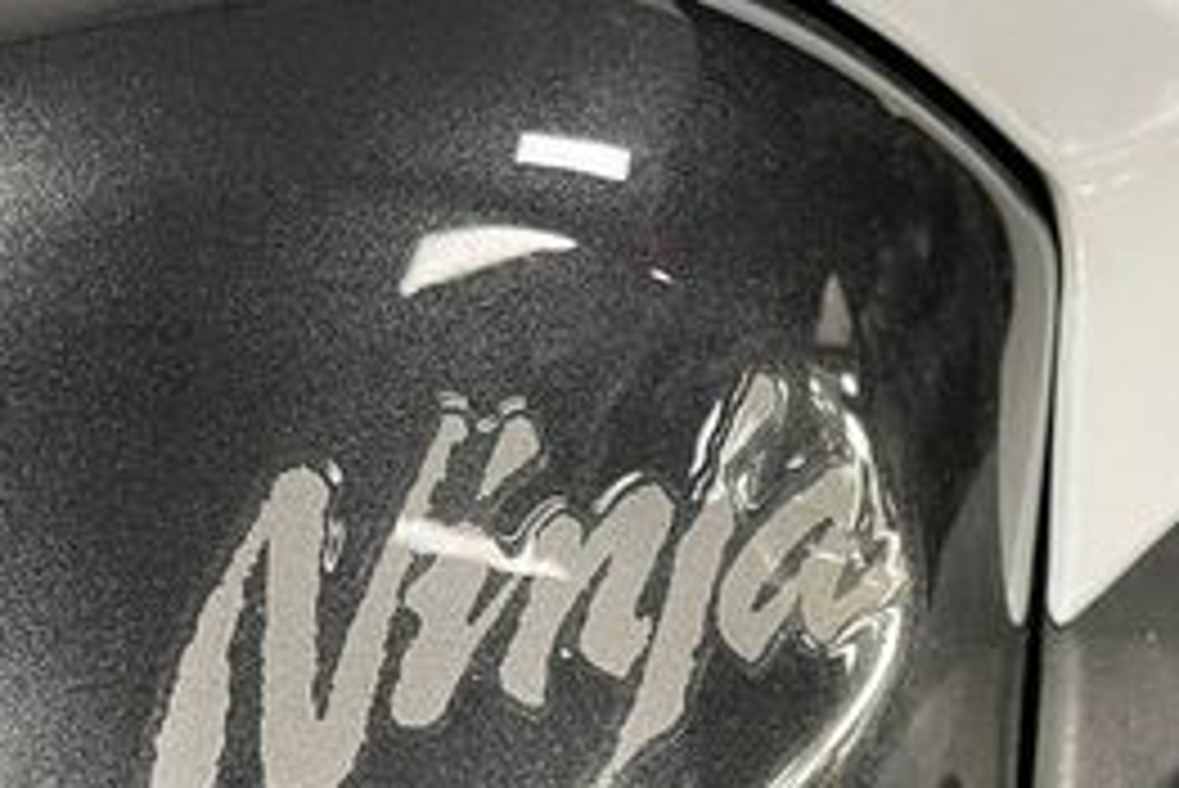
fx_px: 2163
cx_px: 554
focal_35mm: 66
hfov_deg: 30.5
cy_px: 648
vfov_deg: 20.4
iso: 125
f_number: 1.6
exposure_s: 1/50
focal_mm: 5.1
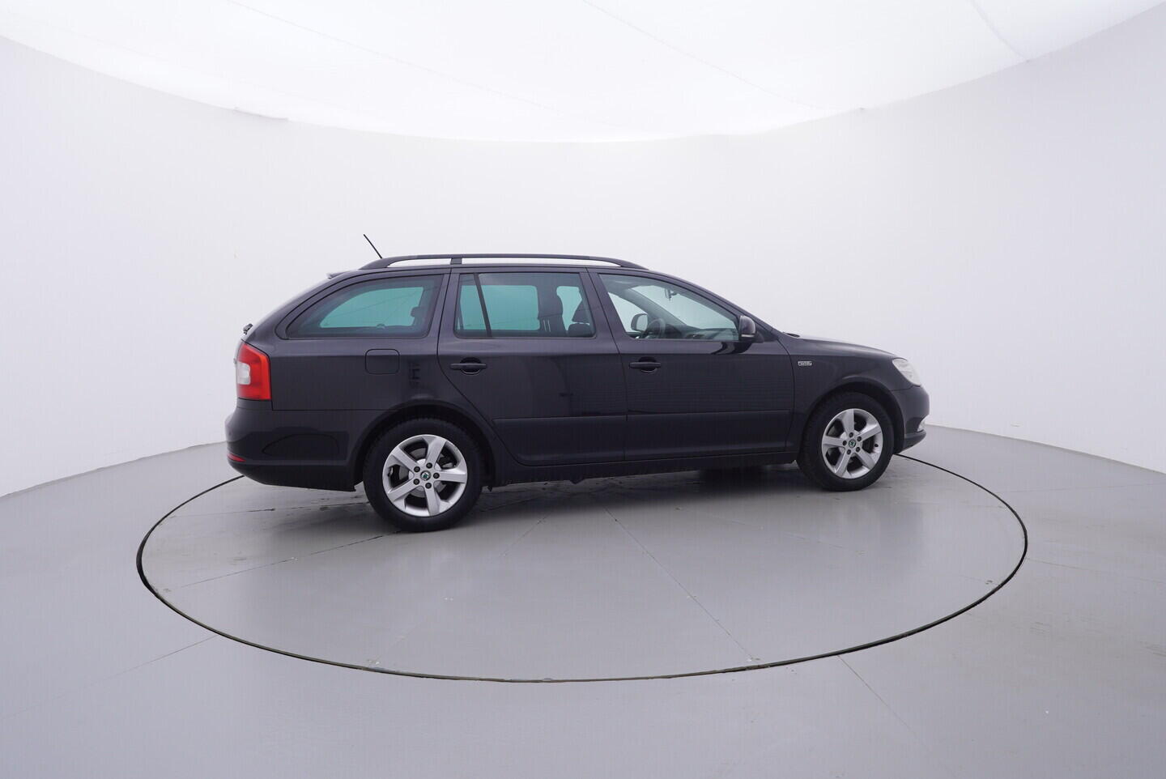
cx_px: 583
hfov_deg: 77.3
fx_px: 729
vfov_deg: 56.2
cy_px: 390
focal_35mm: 22
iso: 200
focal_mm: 15
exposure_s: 1/80
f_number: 5
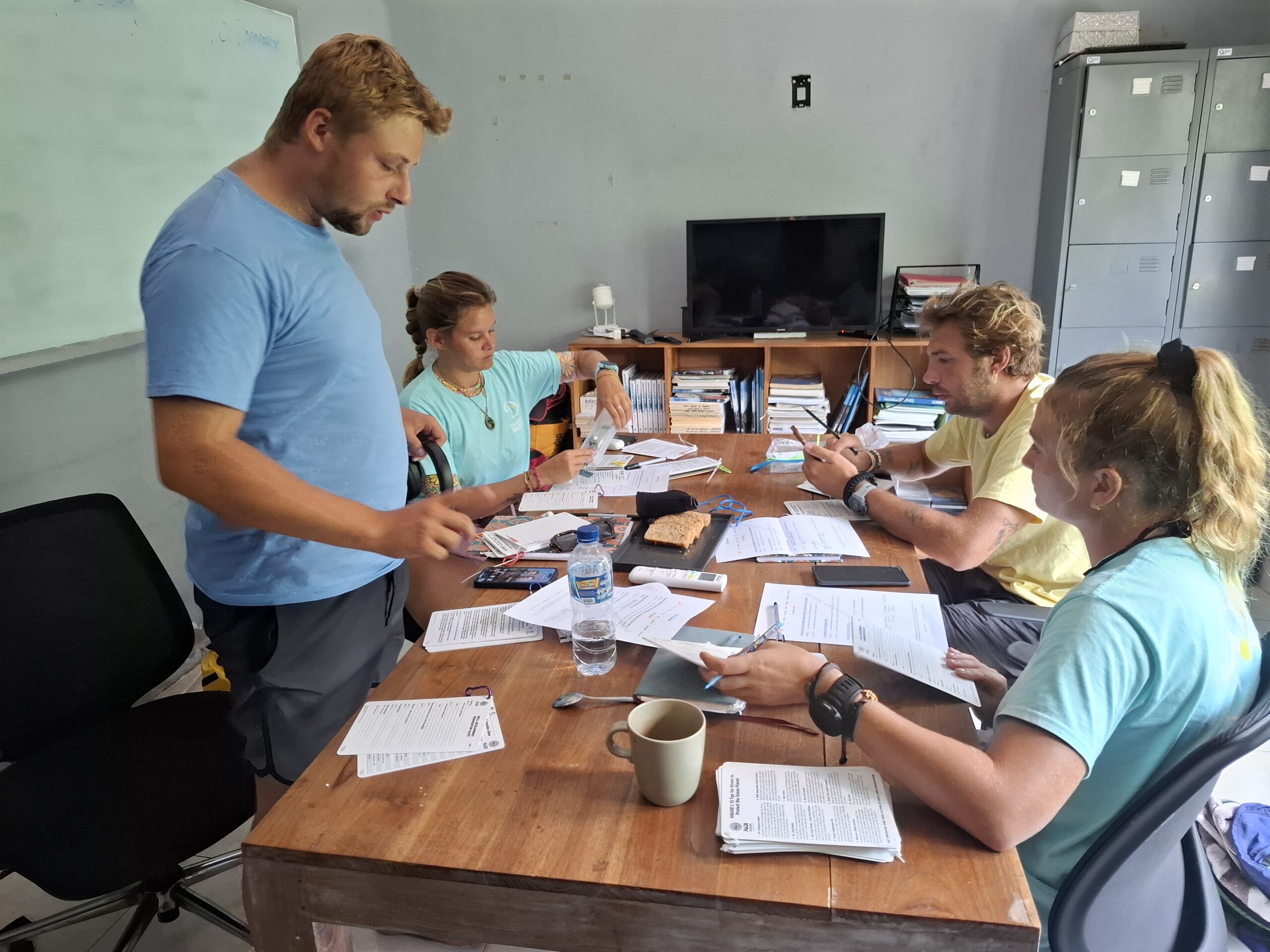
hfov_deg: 73.9
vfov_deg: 58.9
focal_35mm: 23
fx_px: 844
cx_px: 635
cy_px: 476
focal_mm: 5.54
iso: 250
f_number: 1.8
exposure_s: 1/50
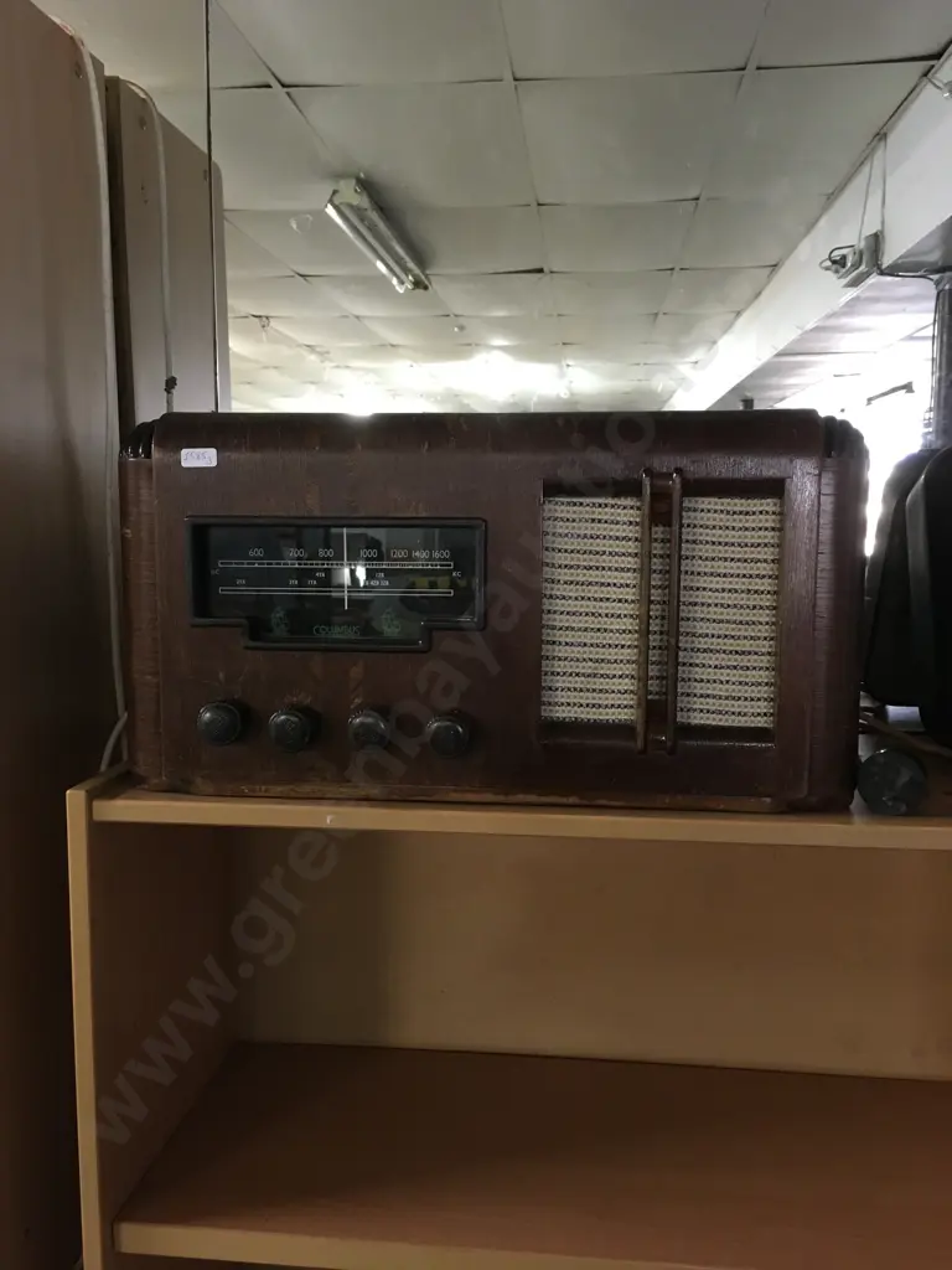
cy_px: 635
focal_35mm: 29
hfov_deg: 48.2
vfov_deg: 61.7
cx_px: 476
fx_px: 1063
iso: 200
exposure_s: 1/25
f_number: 2.2
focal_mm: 4.15
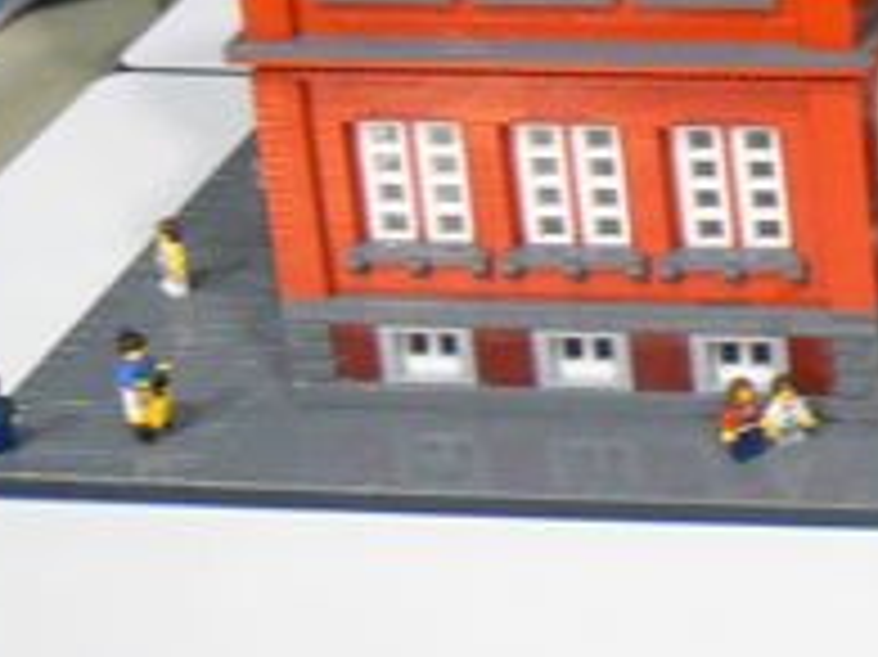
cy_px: -382
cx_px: 1589
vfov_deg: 9.7
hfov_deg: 12.2
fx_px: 3752
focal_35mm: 148
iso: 160
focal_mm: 6
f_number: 2.8
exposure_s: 1/30
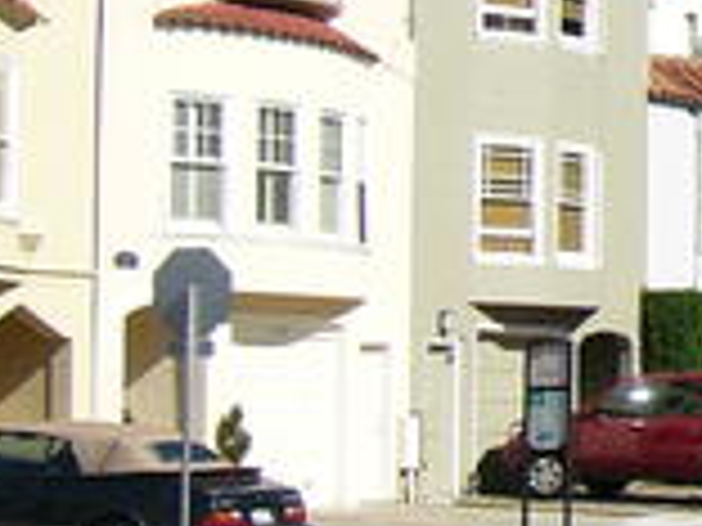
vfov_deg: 10.3
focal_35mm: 144
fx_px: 2920
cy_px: 162
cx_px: 1260
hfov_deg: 12.5
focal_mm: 5.8
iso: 50
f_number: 8
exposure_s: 1/160
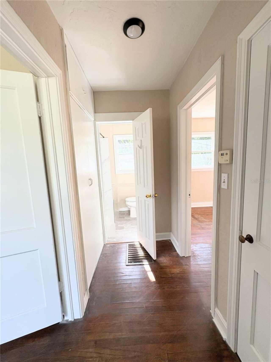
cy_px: 181
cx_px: 136
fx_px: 146
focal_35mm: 14
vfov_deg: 102.1
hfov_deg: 85.7
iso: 64
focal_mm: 2.22
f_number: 2.2
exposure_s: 1/193
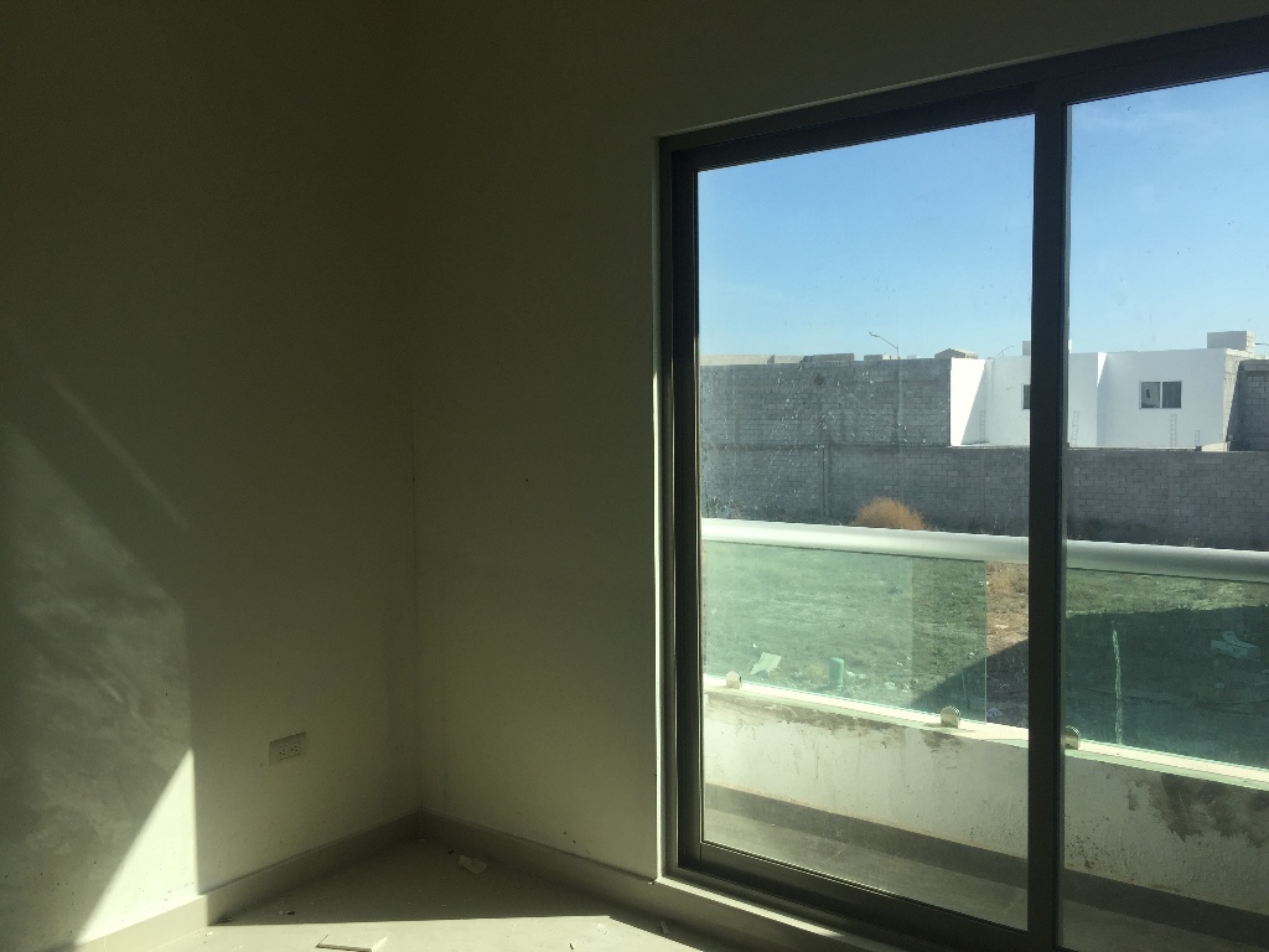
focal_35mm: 29
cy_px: 476
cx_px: 634
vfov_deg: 48.2
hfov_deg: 61.7
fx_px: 1063
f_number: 2.2
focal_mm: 4.15
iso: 32
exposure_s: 1/1522
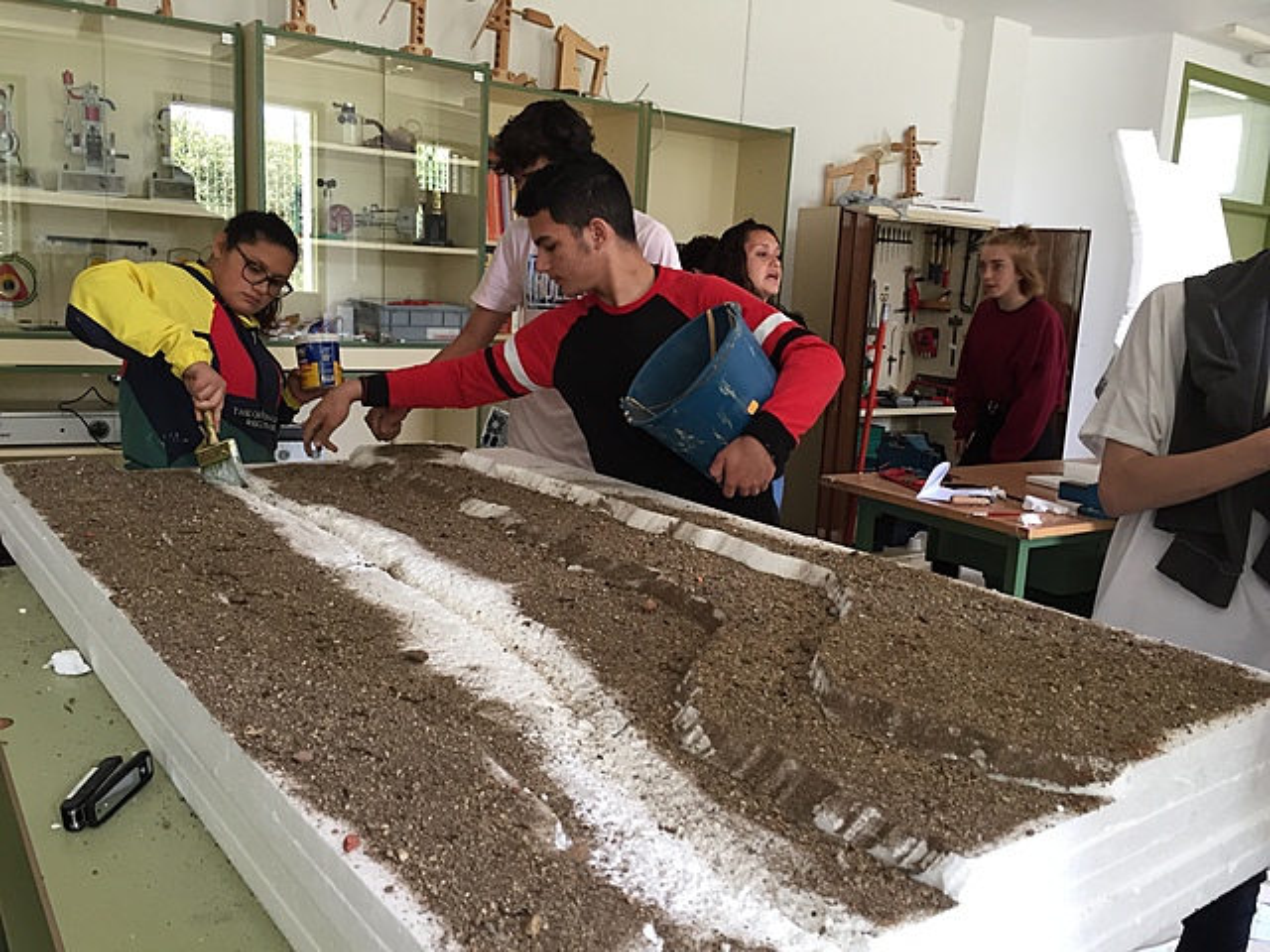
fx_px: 1064
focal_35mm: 29
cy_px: 476
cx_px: 635
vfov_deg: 48.2
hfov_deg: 61.7
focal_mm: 4.15
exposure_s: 1/33
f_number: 2.2
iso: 50
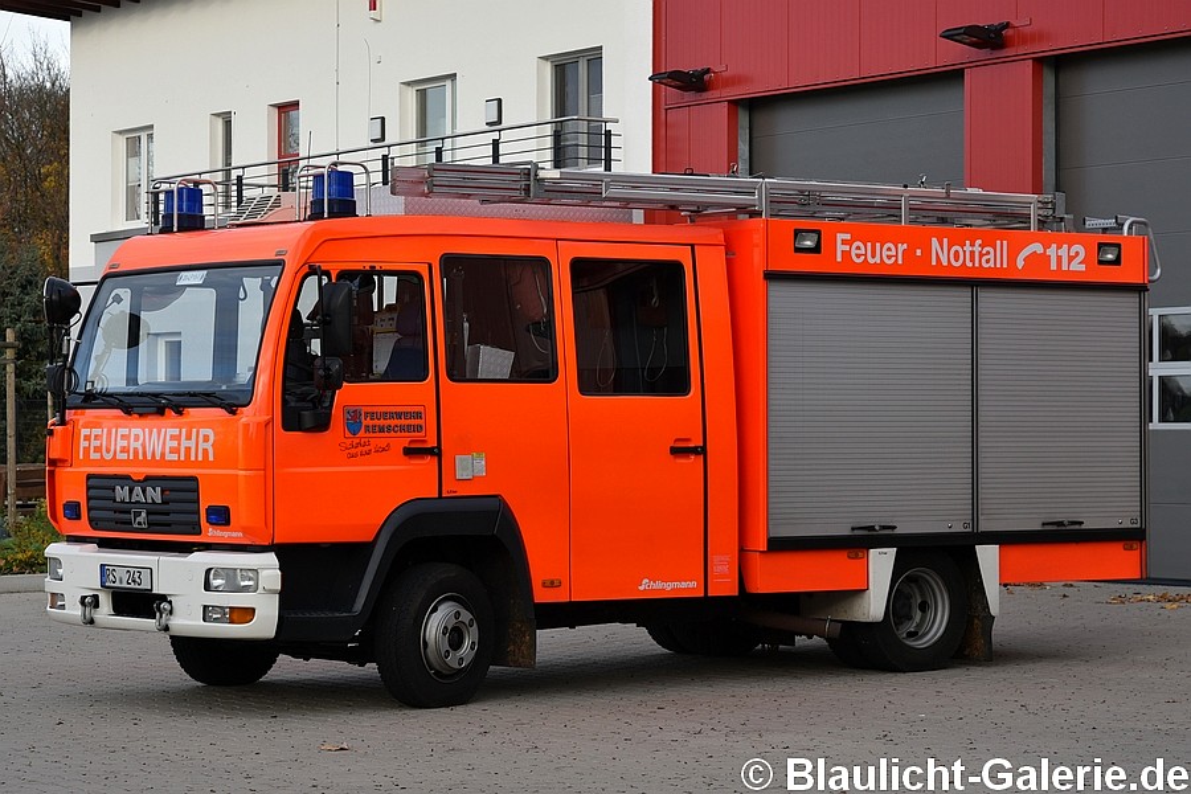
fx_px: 2812
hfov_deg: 23.9
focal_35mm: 85
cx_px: 596
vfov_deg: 16.1
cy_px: 397
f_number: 8
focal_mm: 85
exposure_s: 1/250
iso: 320
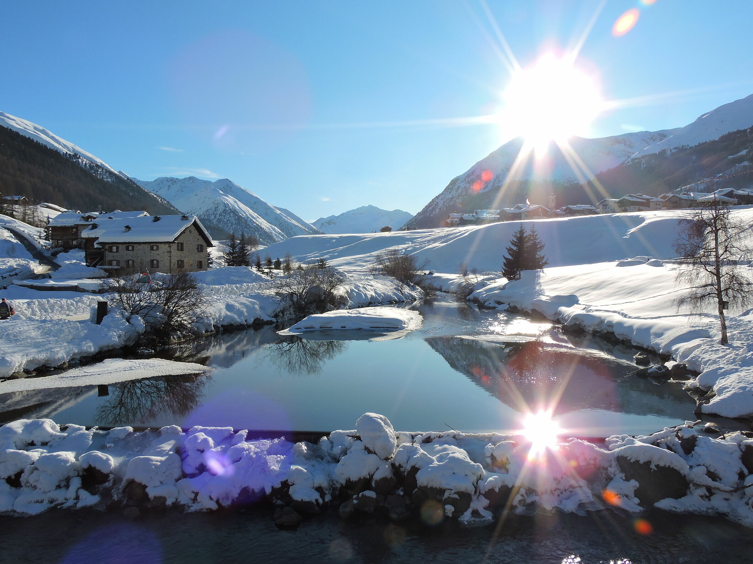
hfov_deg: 63.4
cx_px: 376
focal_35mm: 28
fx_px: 609
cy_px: 282
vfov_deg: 49.7
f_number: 5.6
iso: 100
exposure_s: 1/1000
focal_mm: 5
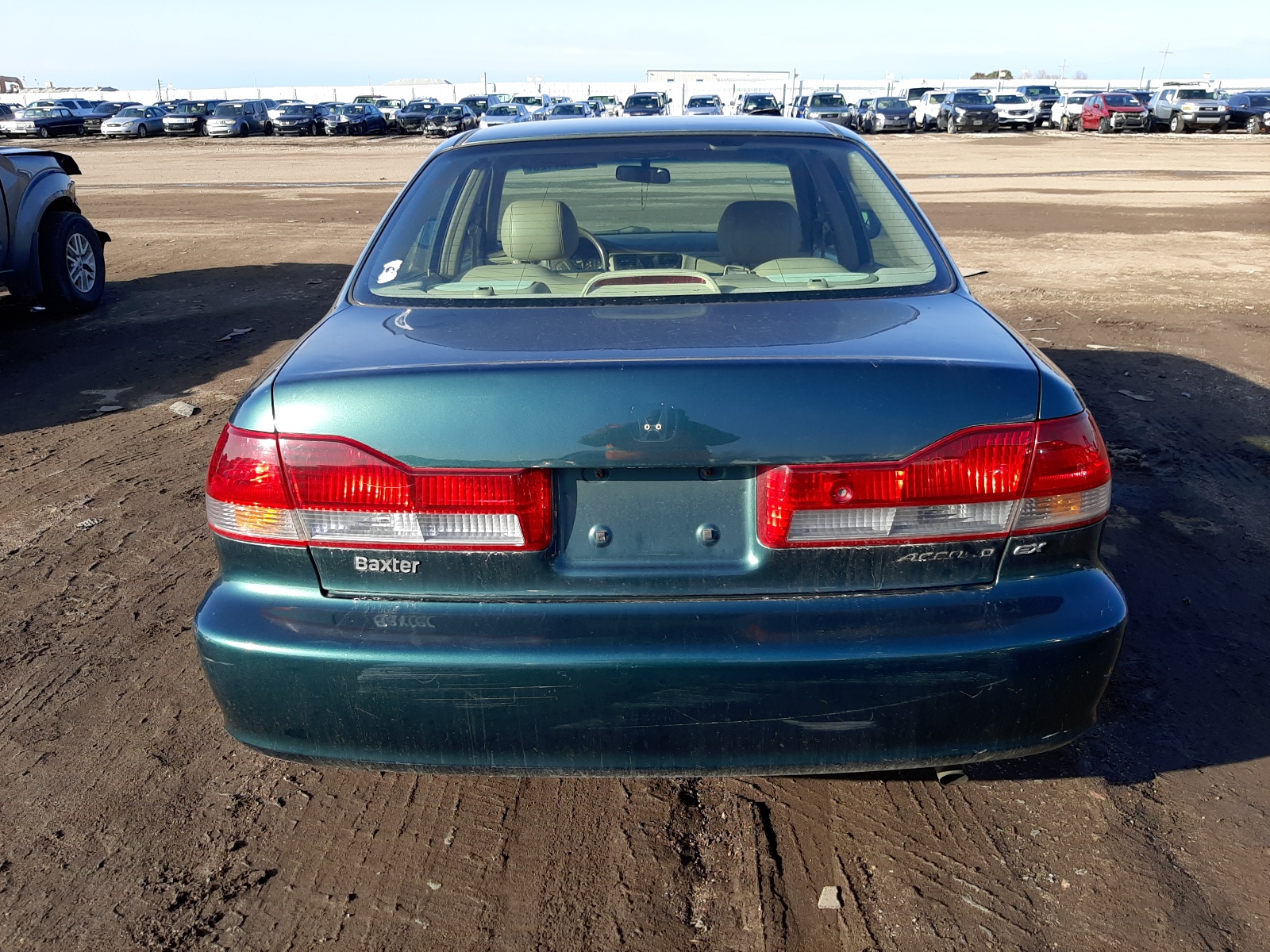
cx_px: 635
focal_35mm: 26
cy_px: 476
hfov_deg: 67.3
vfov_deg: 53.1
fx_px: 954
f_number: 1.7
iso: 40
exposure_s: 1/1111
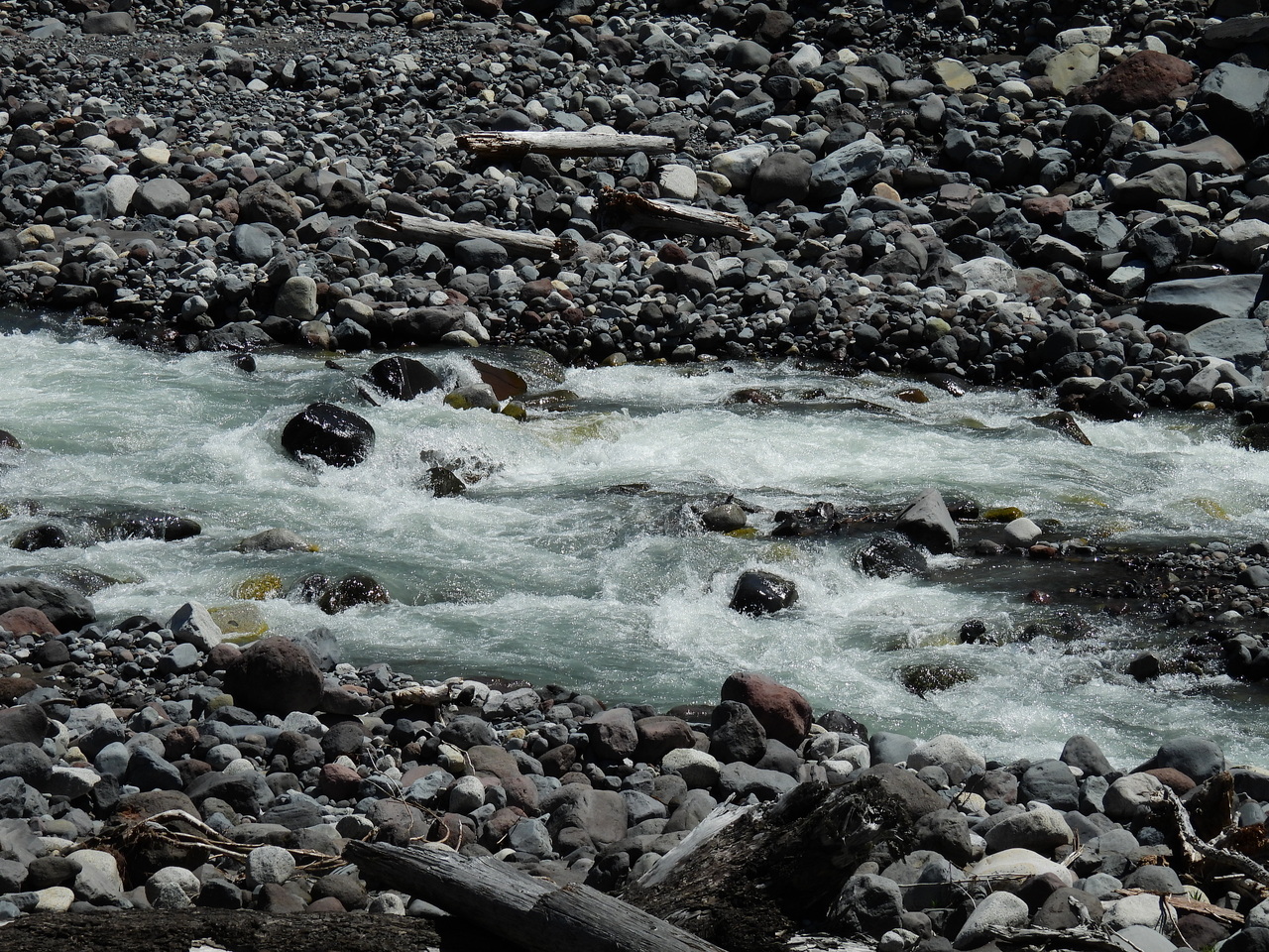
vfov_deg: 8.7
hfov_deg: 11.6
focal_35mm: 170
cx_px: 634
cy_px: 476
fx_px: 6232
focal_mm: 30.3
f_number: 4.5
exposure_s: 1/2000
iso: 100
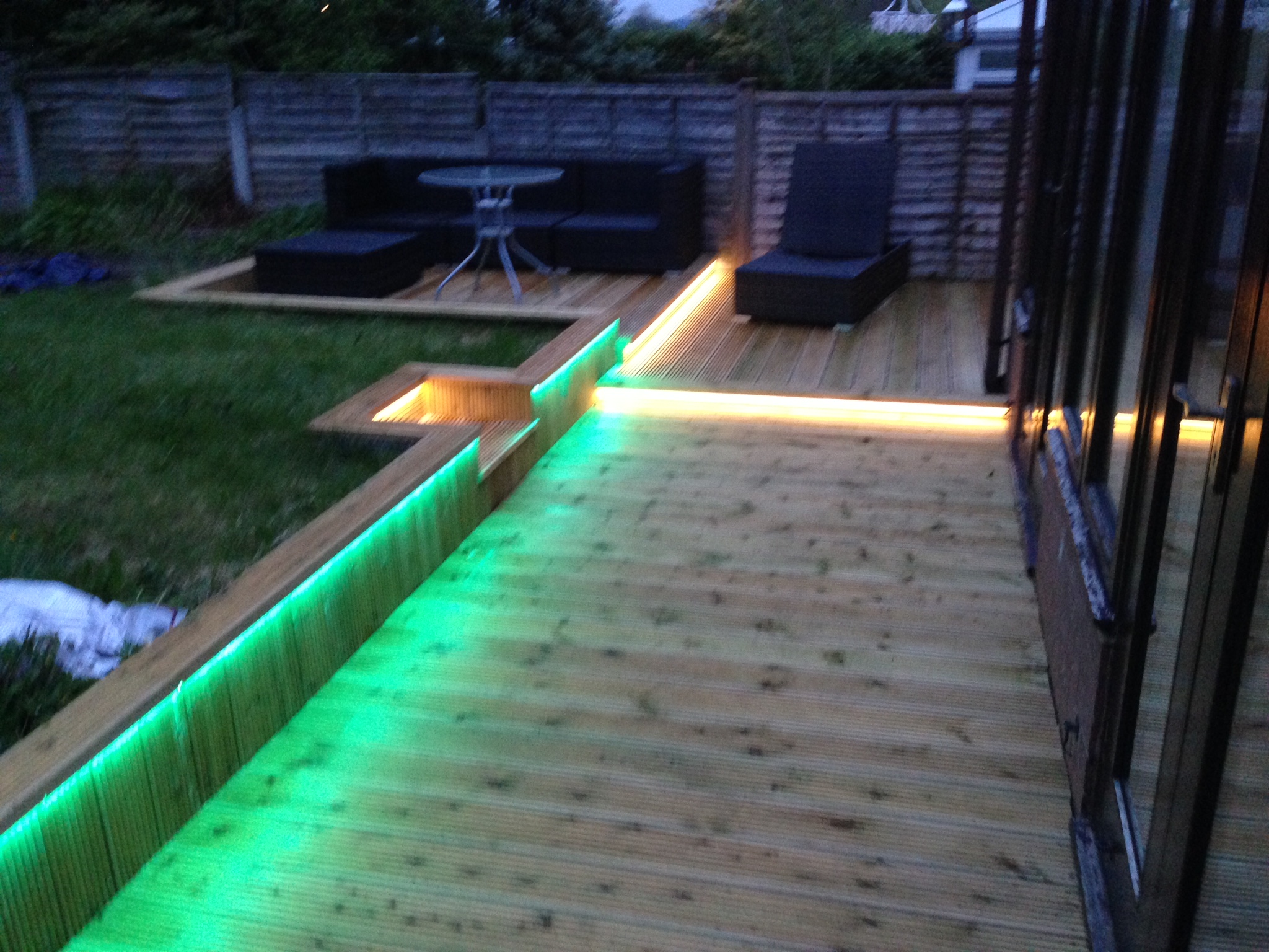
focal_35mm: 33
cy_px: 476
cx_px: 634
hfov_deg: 55.4
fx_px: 1210
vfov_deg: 42.9
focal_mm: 4.12
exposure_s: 1/17
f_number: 2.4
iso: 320
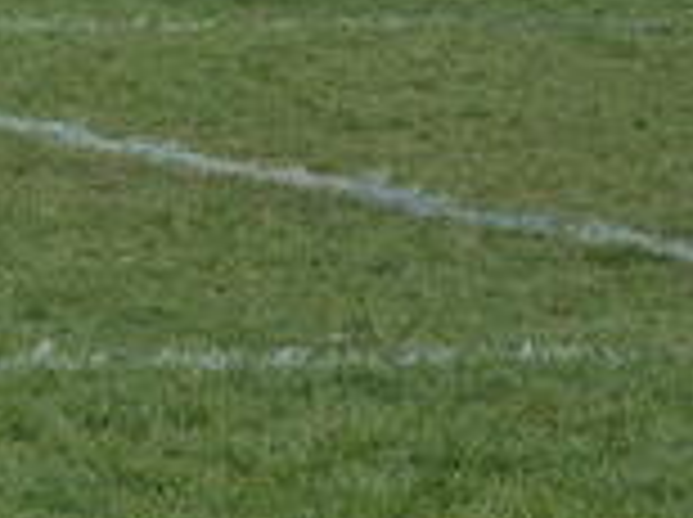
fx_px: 9355
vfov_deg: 3.2
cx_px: 749
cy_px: -243
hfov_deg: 4.2
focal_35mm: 468
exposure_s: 1/500
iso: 320
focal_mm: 24.3
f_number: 2.8
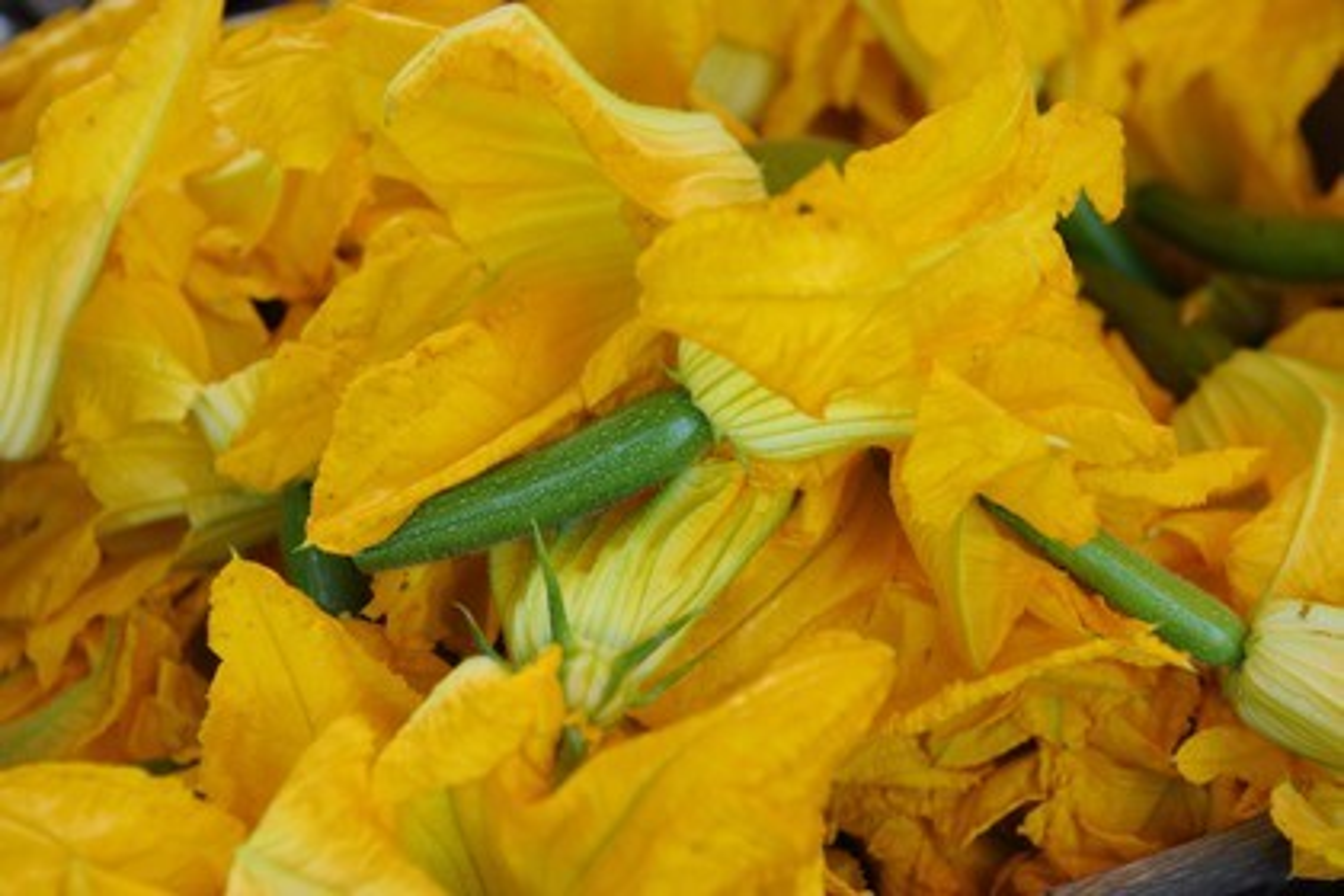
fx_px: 2613
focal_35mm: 70
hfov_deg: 28.8
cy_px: 448
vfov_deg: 19.5
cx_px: 672
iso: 400
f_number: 5
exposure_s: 1/60
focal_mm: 70
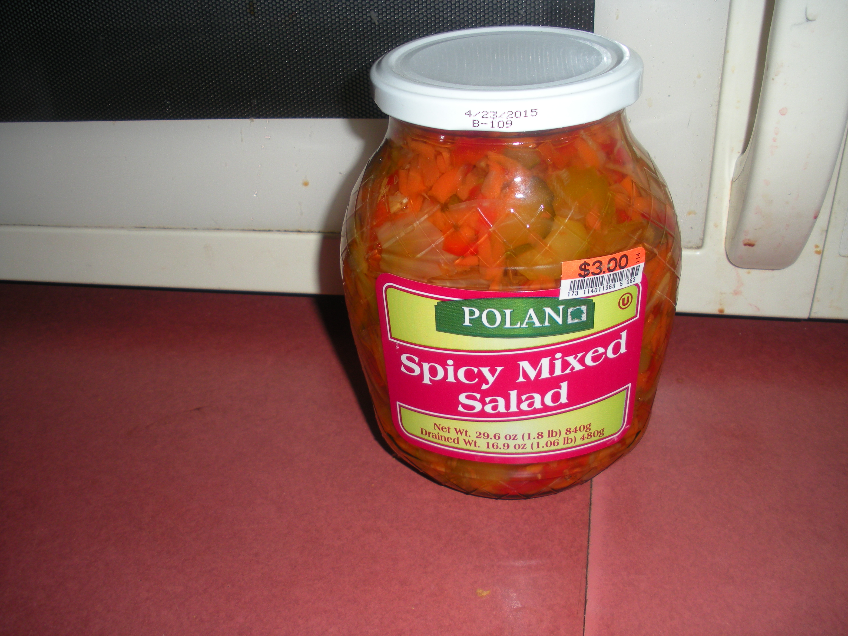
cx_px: 424
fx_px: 882
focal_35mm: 36
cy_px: 318
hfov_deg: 51.4
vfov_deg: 39.7
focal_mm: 6.3
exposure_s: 1/60
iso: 64
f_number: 3.5
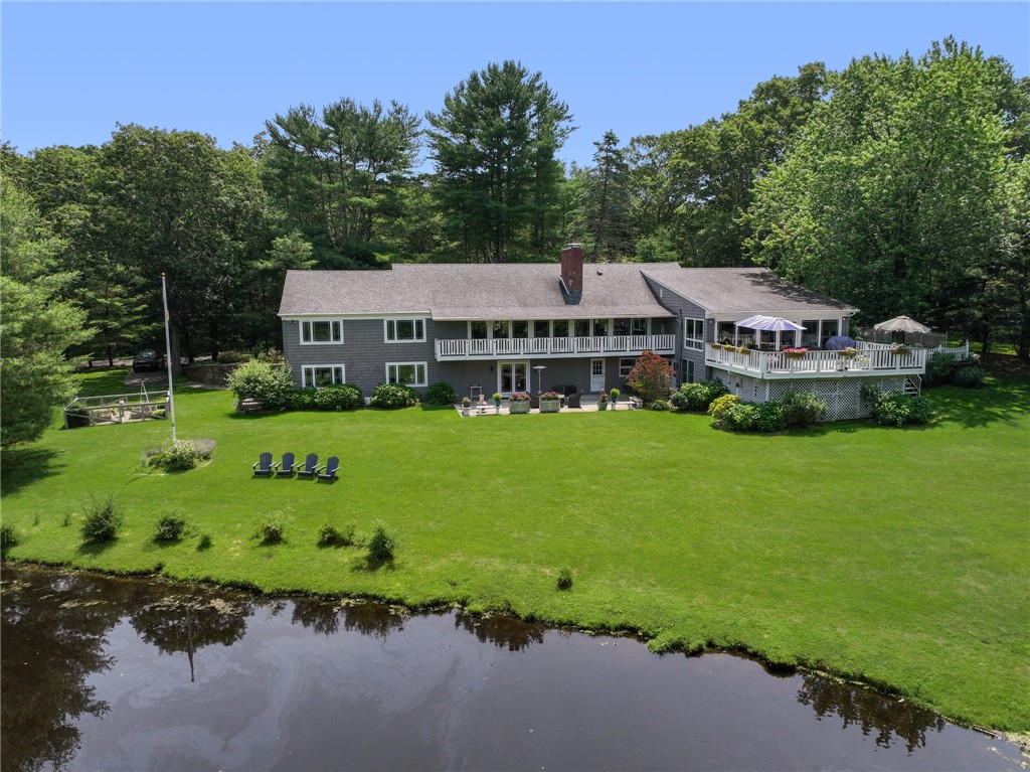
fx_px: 714
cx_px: 515
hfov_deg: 71.6
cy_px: 386
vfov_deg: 56.8
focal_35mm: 24
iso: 100
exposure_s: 1/240
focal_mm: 12.29
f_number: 2.8
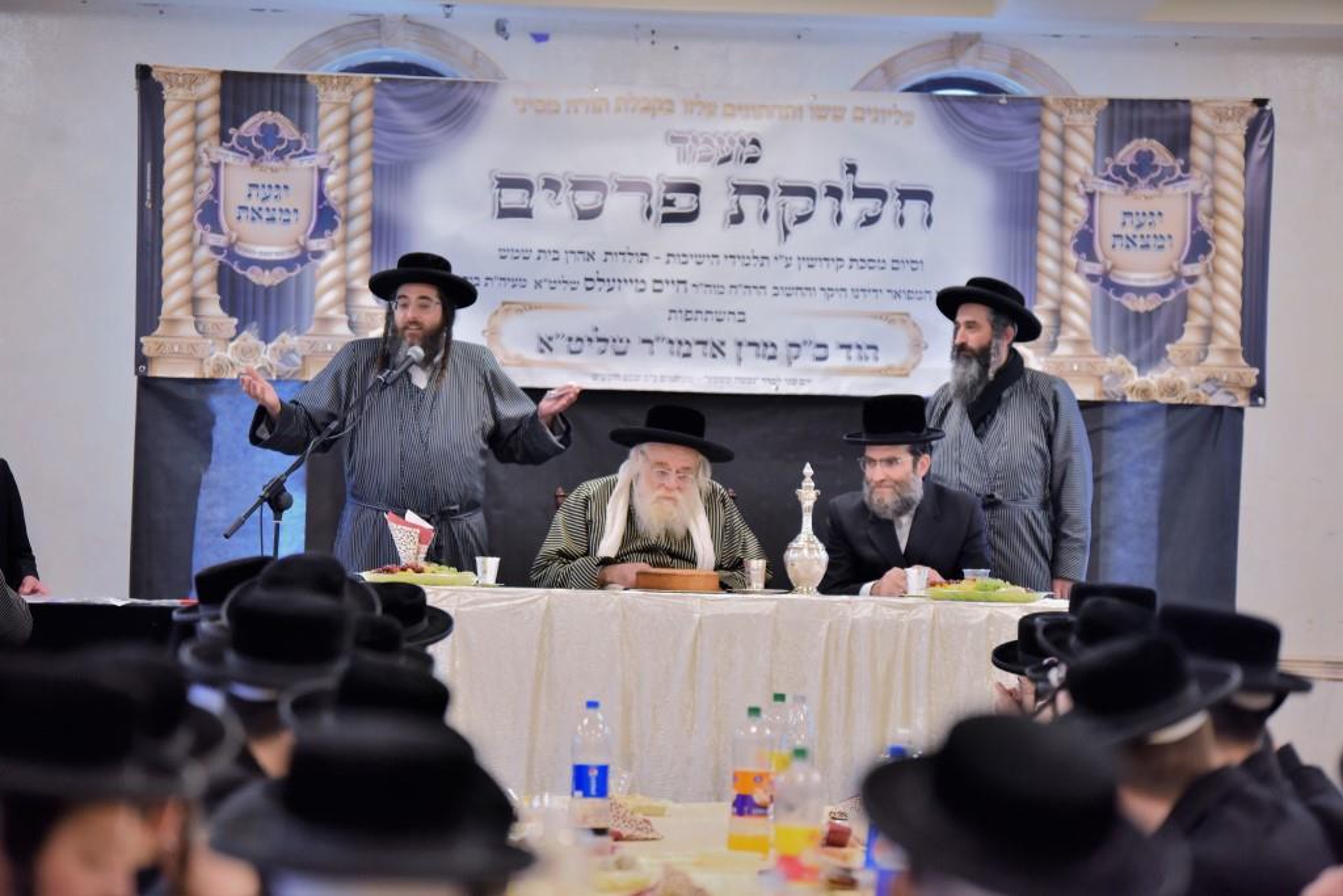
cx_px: 672
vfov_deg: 9.8
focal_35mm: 140
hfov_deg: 14.7
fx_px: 5223
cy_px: 448
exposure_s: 1/400
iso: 1600
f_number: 2.8
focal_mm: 140
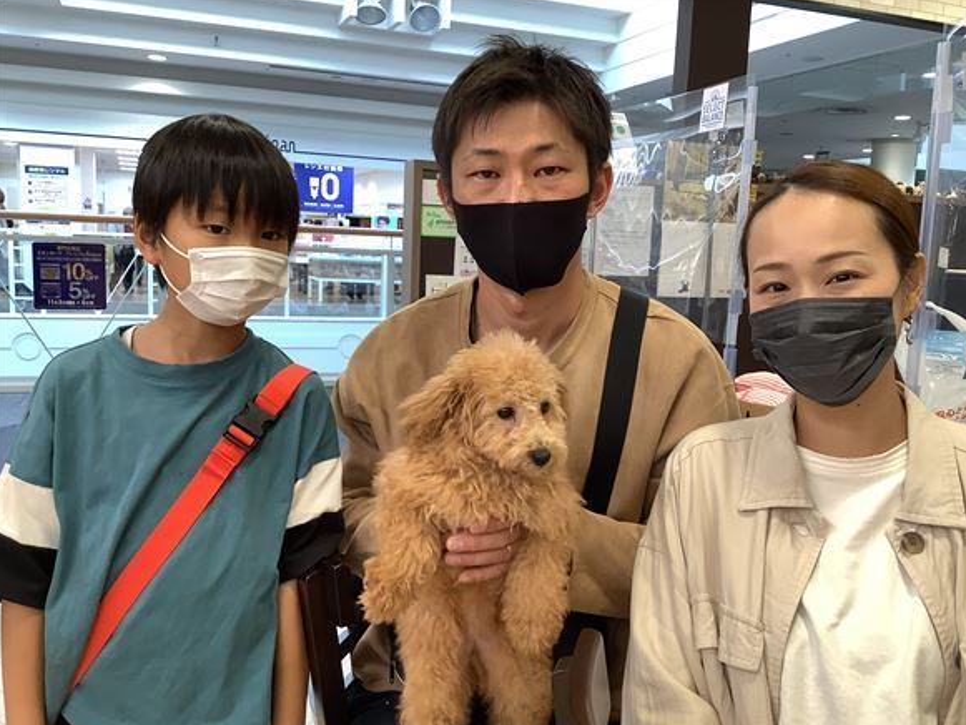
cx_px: 494
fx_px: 893
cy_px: 367
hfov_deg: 56.8
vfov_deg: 44.2
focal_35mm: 32
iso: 100
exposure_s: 1/60
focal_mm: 3.3
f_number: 2.4
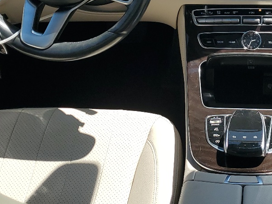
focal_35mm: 69
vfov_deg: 20.6
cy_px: 2
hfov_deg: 27.7
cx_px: 210
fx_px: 542
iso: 50
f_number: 1.5
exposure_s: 1/1429
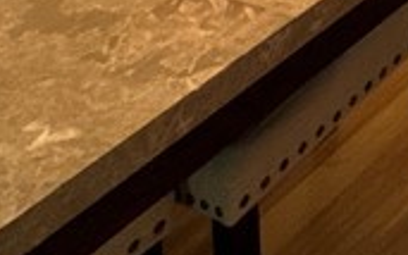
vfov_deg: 9.6
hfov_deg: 16.5
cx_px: 859
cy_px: -605
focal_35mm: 89
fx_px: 990
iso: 160
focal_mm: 2.22
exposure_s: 1/60
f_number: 2.2
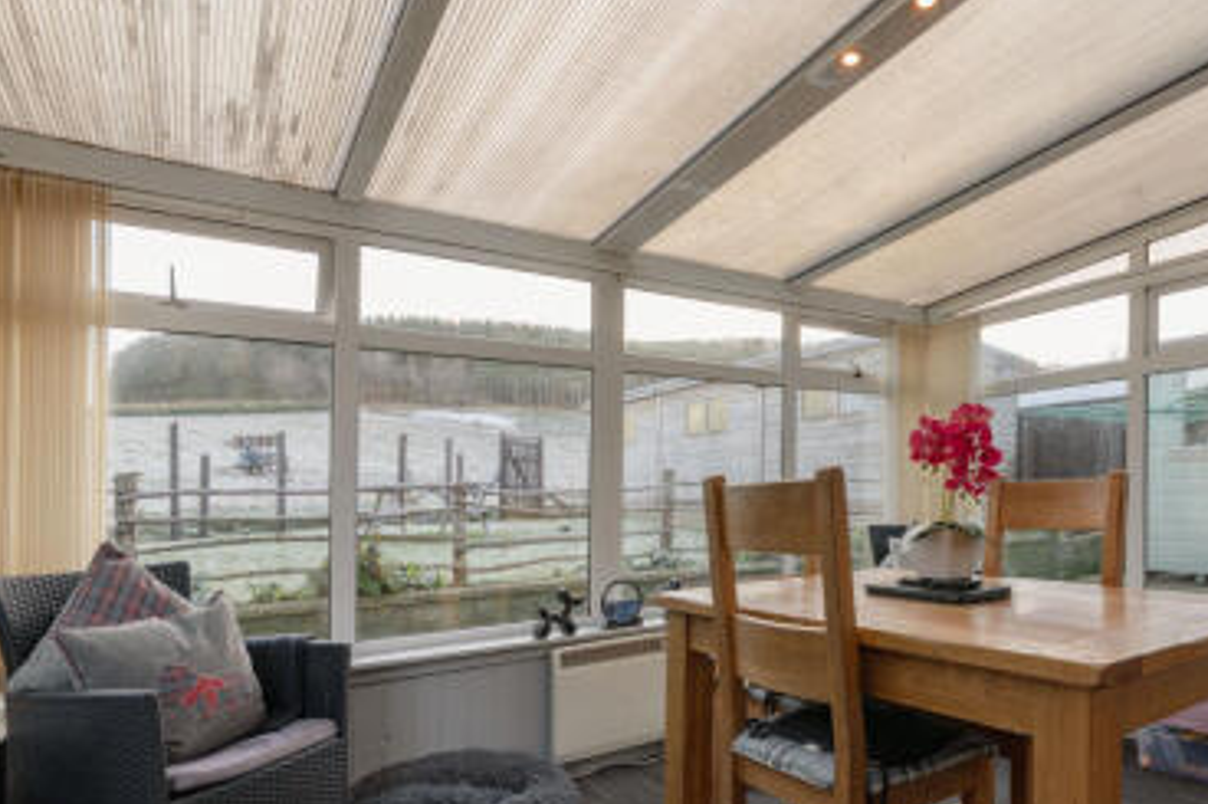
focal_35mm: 22
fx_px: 738
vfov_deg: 56.5
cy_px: 504
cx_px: 768
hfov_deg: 77.0
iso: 500
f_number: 8
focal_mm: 17
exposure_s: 1/50
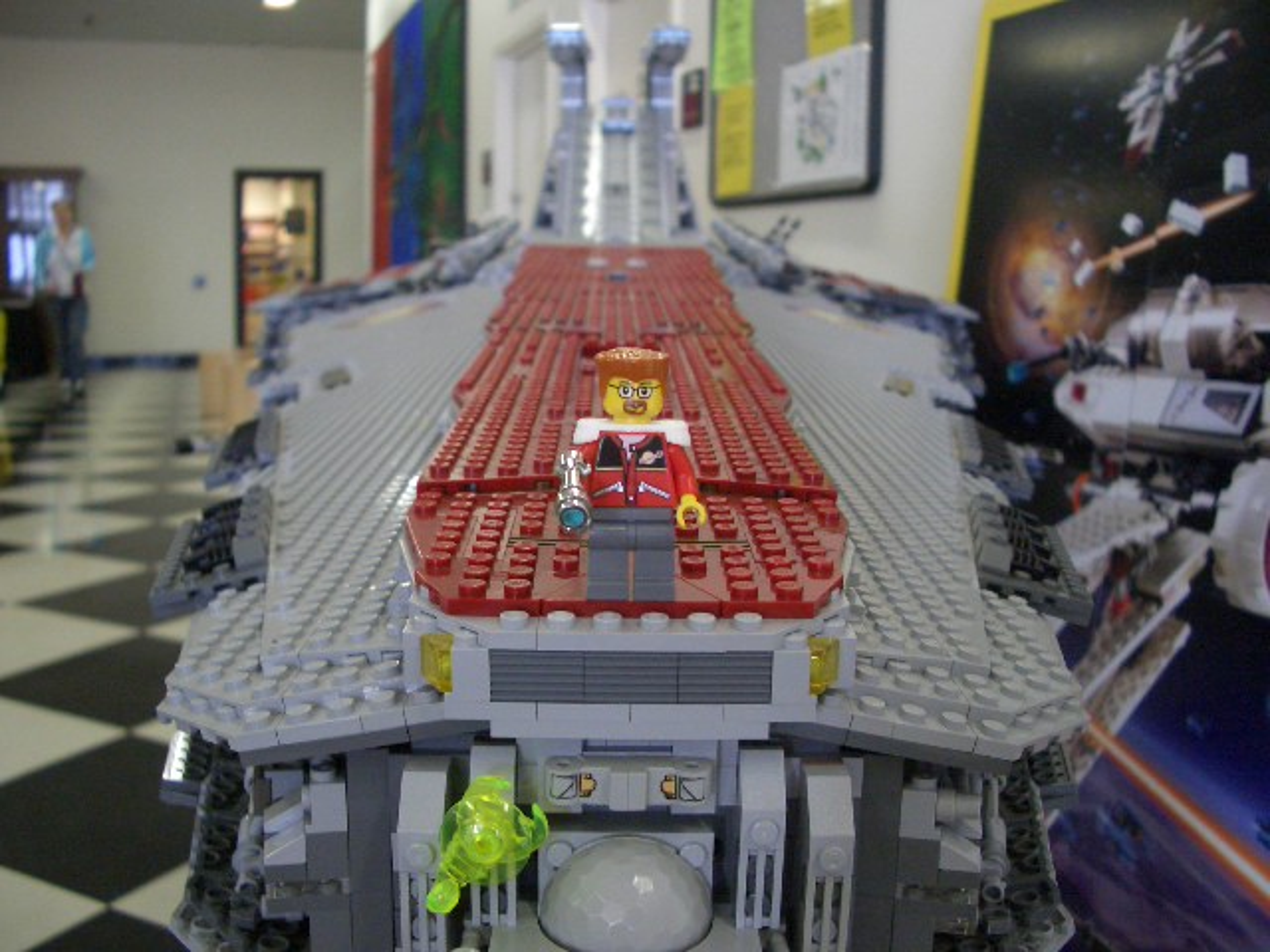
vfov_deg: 40.7
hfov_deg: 52.6
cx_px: 635
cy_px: 476
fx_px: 1284
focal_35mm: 35
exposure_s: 1/50
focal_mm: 5.8
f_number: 2.6
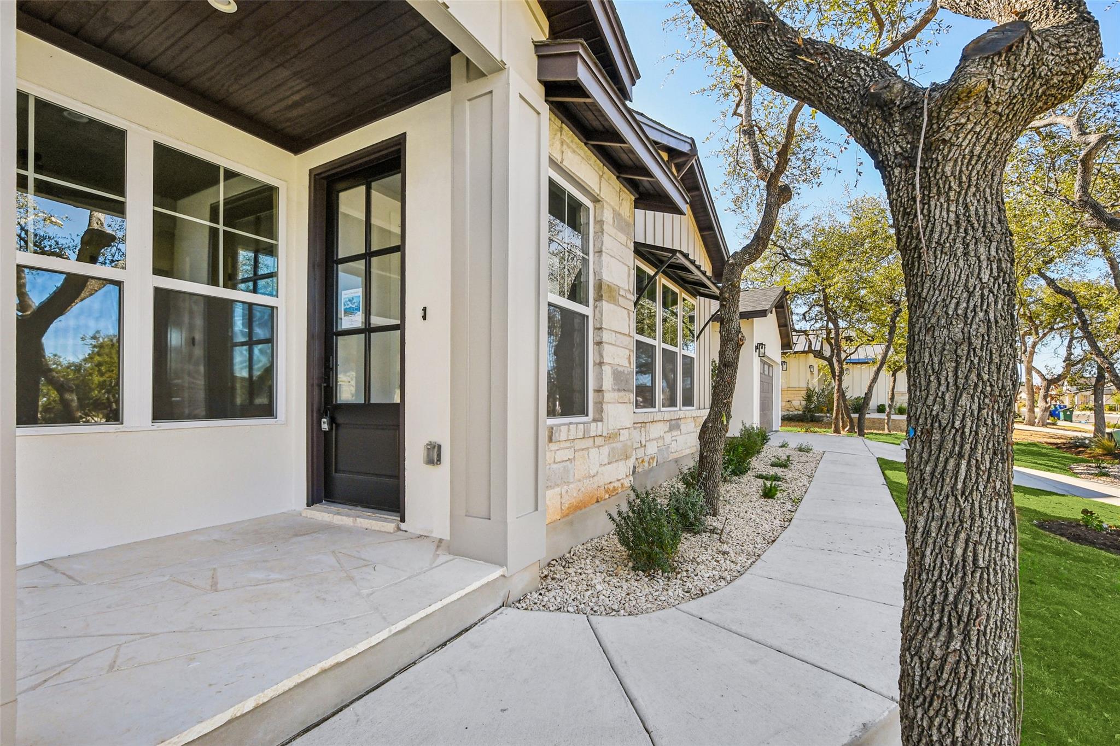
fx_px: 467
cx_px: 560
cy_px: 373
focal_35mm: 15
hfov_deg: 100.4
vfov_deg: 77.3
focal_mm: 10
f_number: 8
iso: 400
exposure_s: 1/250
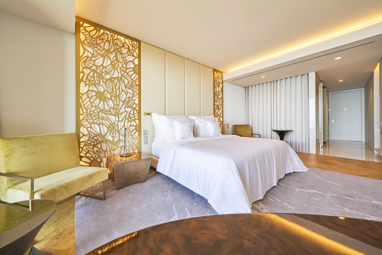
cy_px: 128
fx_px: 127
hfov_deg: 112.6
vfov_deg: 90.0
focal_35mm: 12
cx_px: 191
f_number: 6.3
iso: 100
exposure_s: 1/8
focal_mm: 12
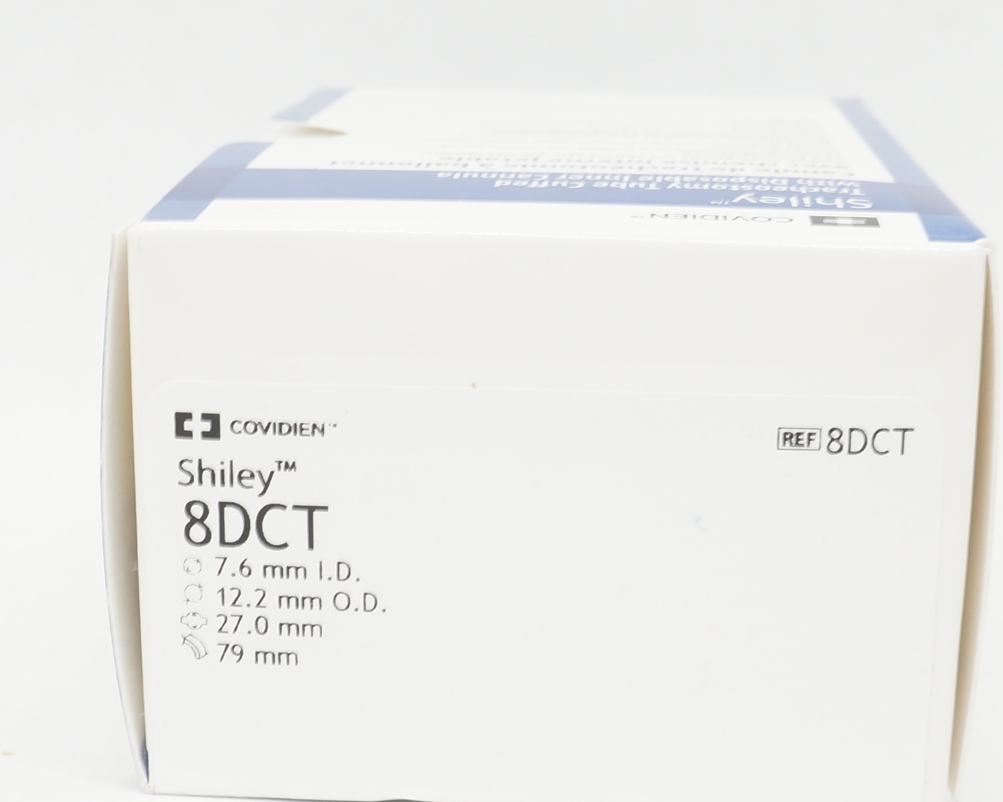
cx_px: 557
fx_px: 2078
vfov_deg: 21.9
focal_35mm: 70
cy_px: 429
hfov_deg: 27.1
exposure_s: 1/25
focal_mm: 18
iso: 400
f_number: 7.1
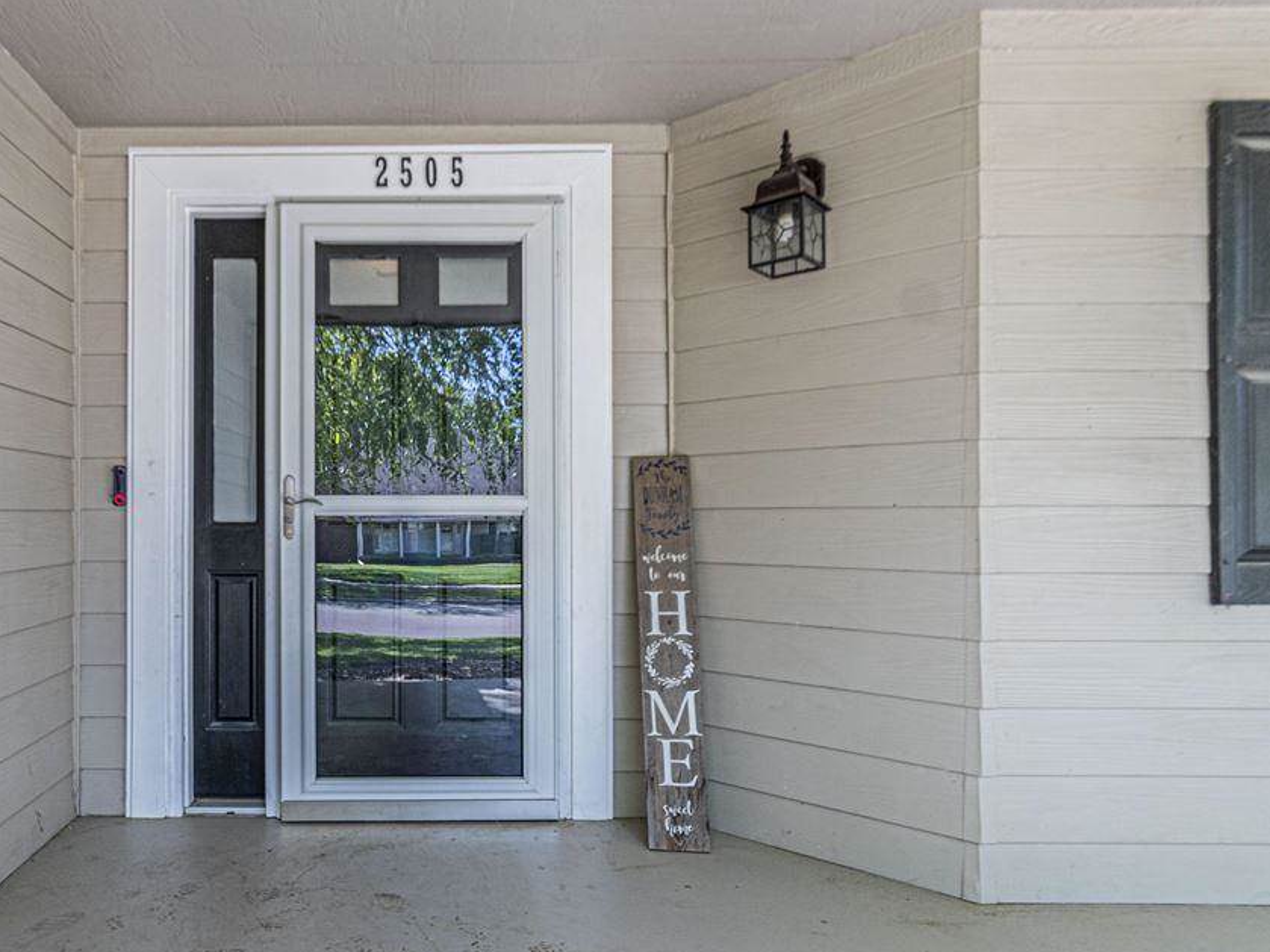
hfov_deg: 72.5
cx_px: 360
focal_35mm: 22
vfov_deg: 60.8
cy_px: 543
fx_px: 807
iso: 180
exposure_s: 1/125
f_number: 5.6
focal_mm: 10
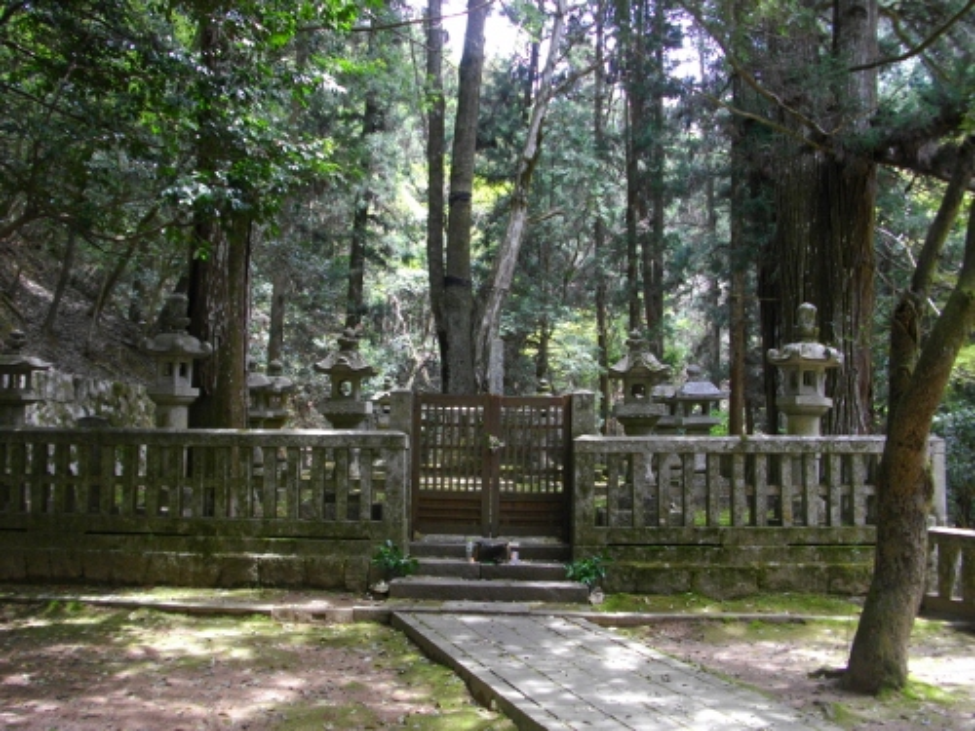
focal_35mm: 32
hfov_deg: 56.8
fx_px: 901
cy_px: 366
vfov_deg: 44.2
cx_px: 488
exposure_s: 1/100
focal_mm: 5.7
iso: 129
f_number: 2.9
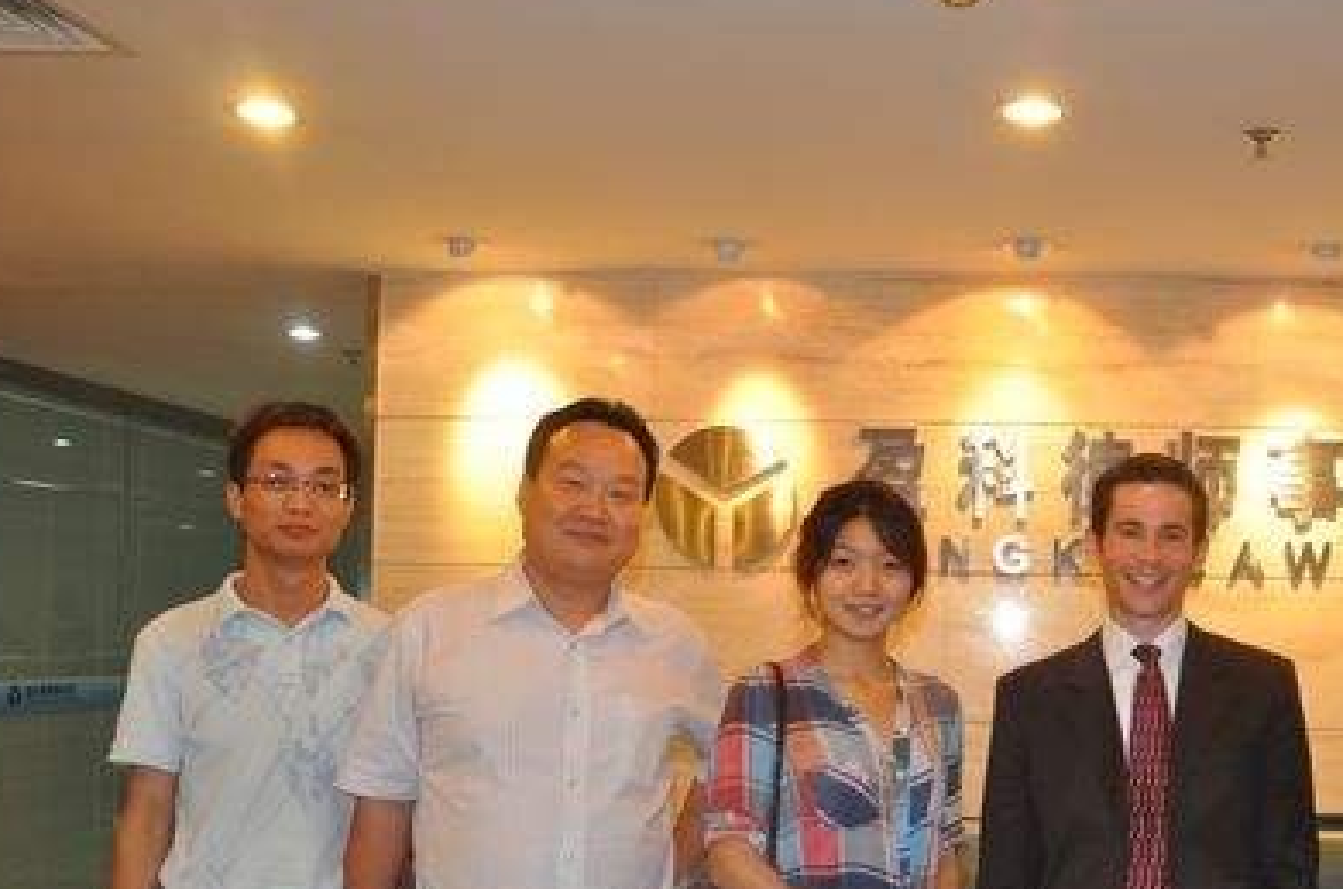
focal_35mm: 47
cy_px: 613
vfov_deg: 28.4
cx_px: 945
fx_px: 1740
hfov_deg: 41.4
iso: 800
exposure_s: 1/60
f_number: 3.8
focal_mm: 21
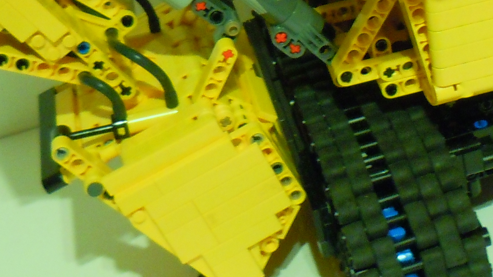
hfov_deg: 23.2
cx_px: 368
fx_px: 1190
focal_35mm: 91
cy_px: -72
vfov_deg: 12.9
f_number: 3.5
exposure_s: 1/6
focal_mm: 5.4
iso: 400
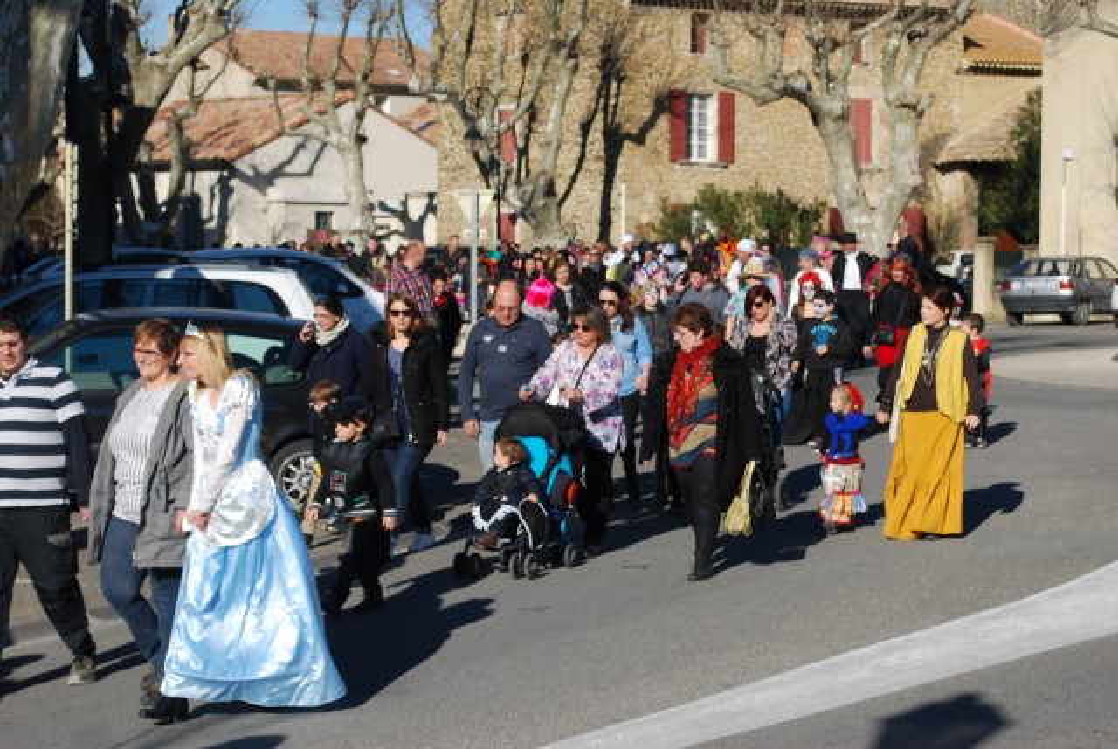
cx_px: 559
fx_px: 2566
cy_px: 374
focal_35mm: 82
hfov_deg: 24.6
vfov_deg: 16.6
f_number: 8
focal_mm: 55
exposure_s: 1/250
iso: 100
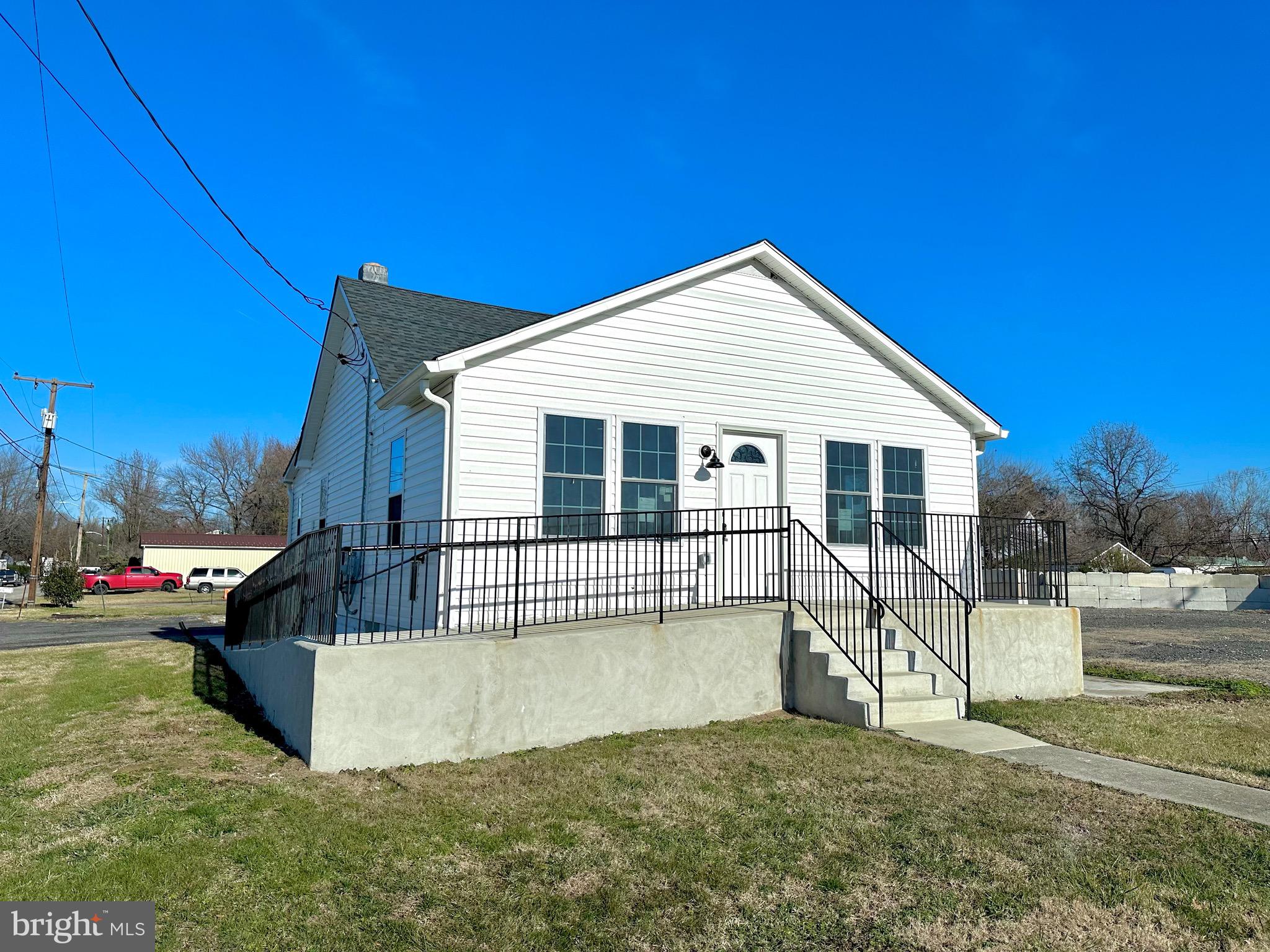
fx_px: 881
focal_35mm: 24
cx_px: 635
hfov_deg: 71.6
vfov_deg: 56.8
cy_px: 476
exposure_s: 1/13699
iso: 80
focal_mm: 6.86
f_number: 1.78
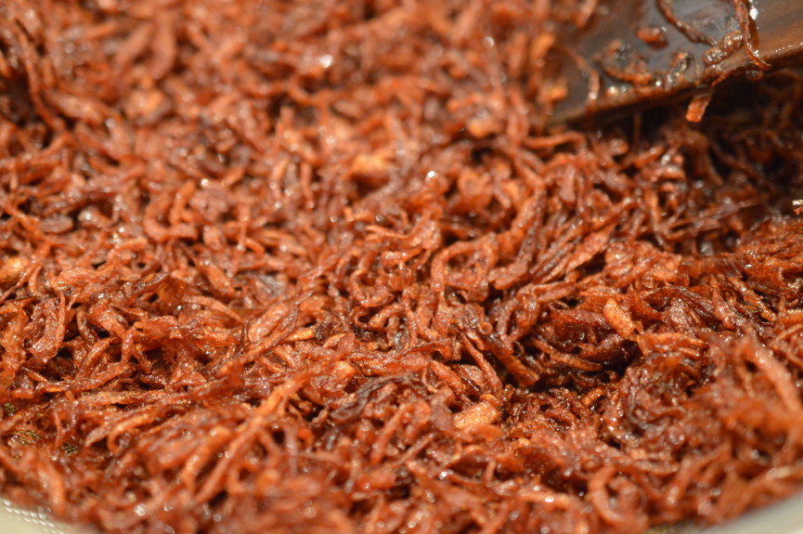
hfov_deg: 28.5
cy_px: 242
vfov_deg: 19.1
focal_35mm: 71
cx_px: 380
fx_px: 1582
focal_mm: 40
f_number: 3
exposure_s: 1/60
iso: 3200
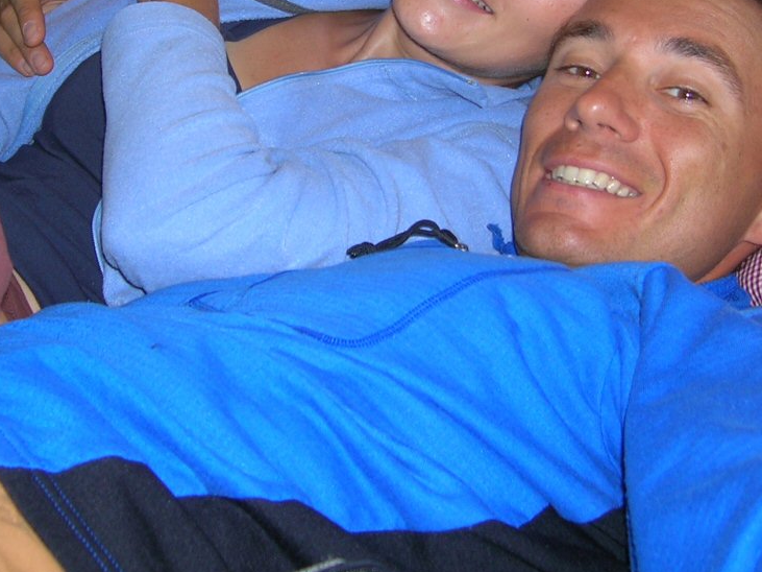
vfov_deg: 23.1
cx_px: 323
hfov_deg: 31.1
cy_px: 64
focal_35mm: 62
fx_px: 1365
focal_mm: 5.7
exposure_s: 1/60.1
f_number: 2.9
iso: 50
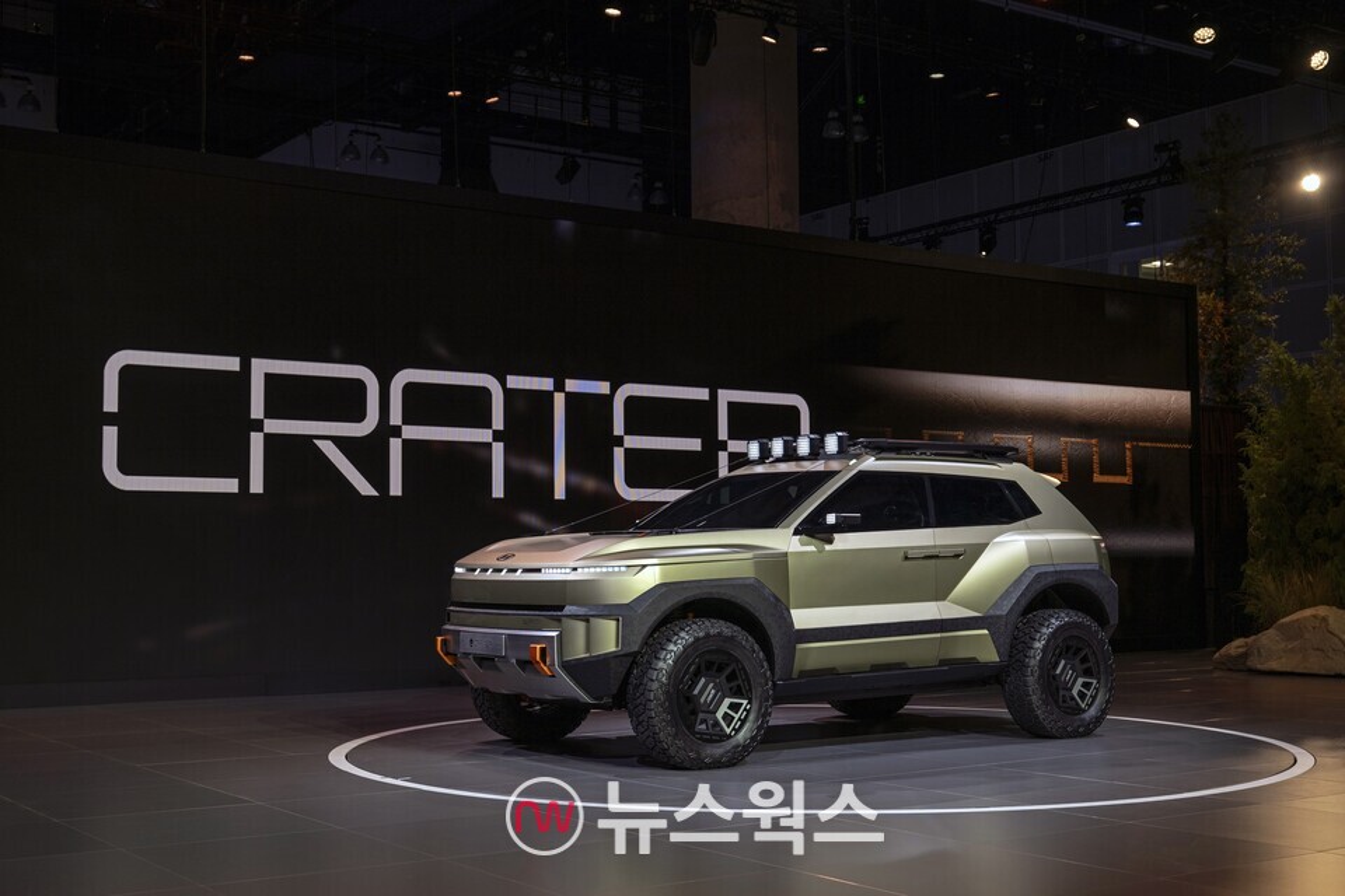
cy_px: 448
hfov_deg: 44.5
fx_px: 1644
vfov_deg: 30.5
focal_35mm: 44
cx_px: 672
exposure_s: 1/100
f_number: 4.5
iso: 200
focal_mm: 44
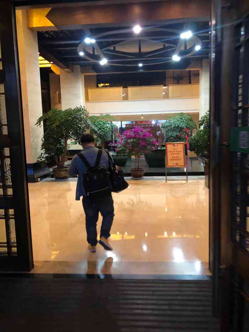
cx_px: 124
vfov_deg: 63.4
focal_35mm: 28
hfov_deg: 49.8
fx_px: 268
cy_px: 166
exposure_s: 1/11
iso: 100
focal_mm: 3.99
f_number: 1.8
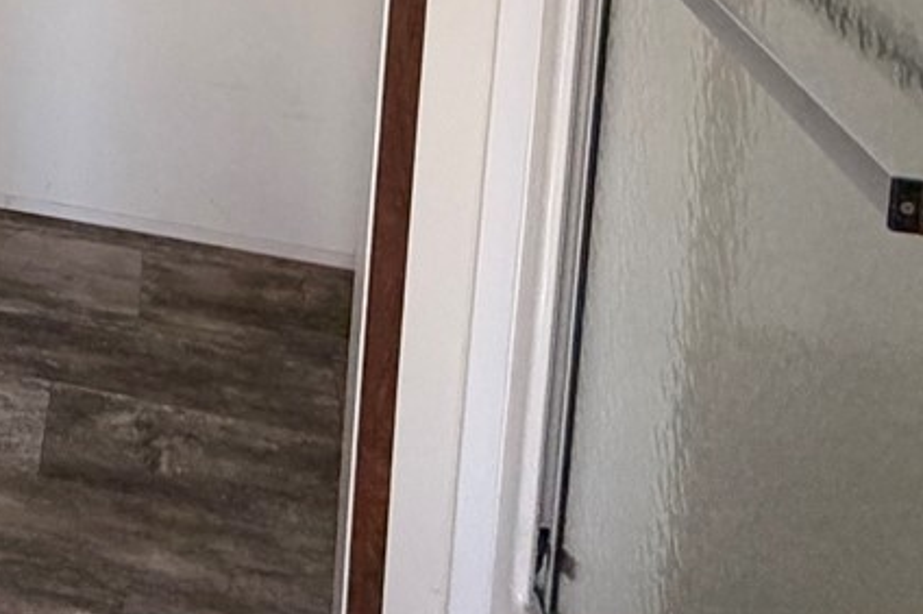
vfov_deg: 19.6
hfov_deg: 31.2
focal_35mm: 55
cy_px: -425
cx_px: -152
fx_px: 1409
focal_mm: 2.22
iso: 320
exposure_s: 1/109
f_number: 2.2
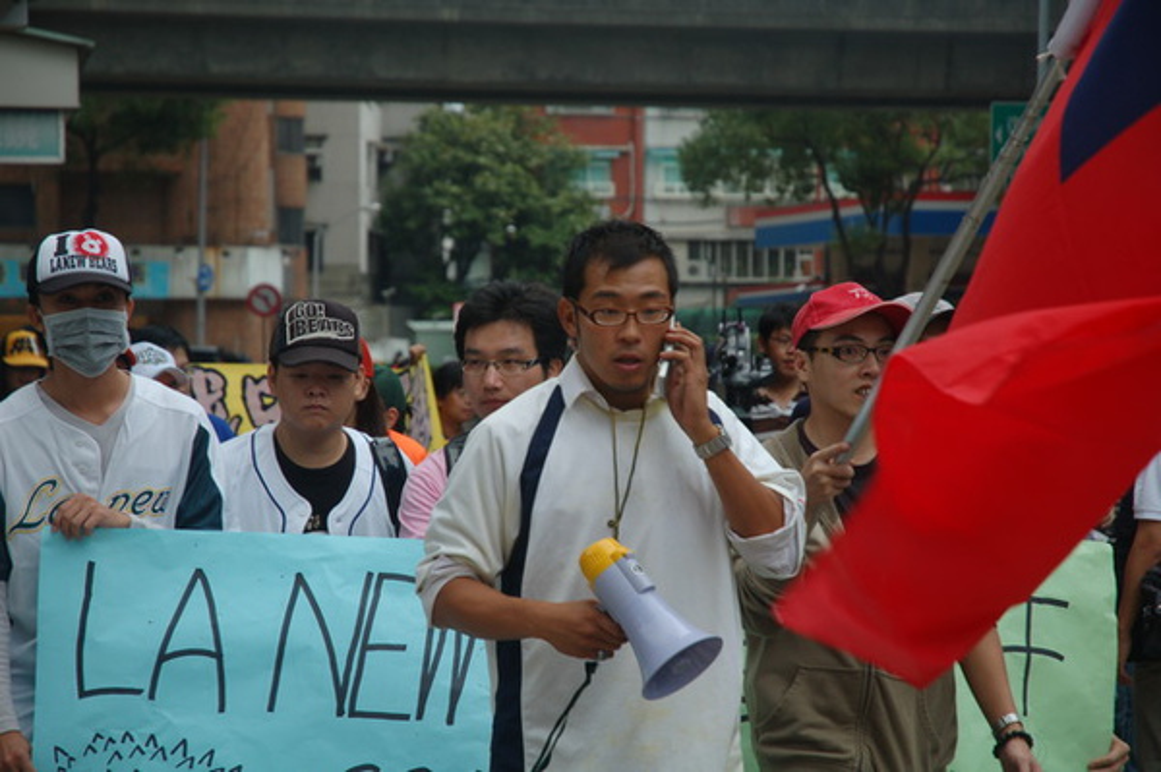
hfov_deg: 19.5
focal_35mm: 105
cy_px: 386
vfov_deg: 13.0
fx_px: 3383
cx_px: 580
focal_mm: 70
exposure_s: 1/160
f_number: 4.5
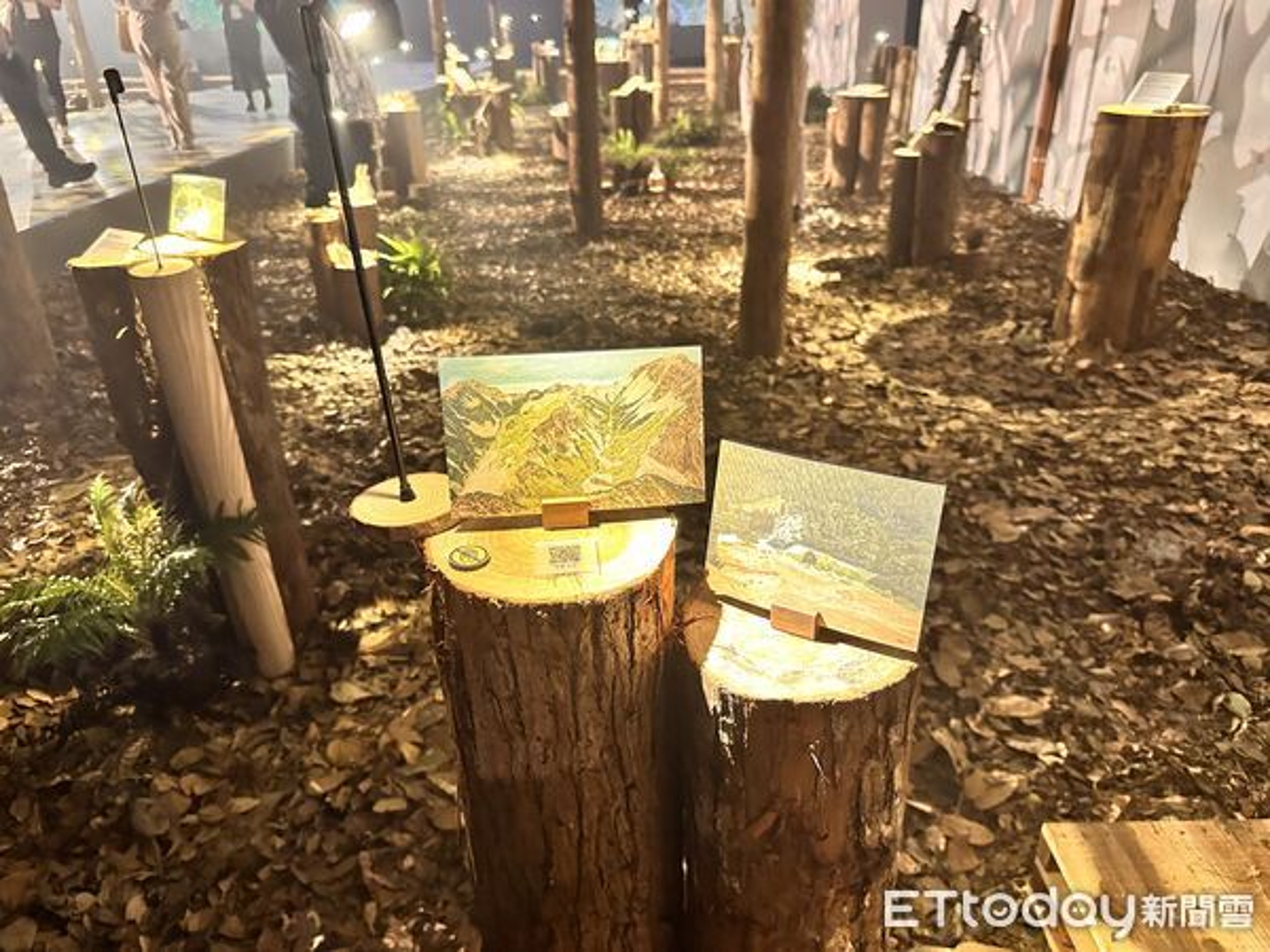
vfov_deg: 56.8
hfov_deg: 71.6
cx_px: 635
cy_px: 476
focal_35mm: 24
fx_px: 881
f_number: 1.78
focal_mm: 6.86
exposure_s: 1/60
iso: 640
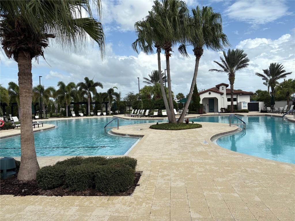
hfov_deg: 67.3
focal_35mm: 26
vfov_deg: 53.1
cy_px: 110
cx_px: 148
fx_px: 222
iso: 50
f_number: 1.6
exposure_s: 1/4065
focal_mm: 5.96
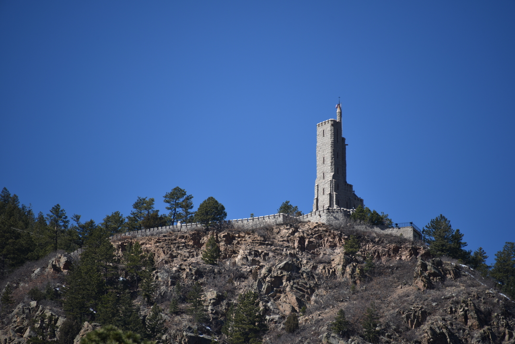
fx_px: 4292
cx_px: 258
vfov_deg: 4.6
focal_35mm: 300
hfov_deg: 6.9
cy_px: 172
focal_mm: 300
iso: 110
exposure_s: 1/640
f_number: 5.6
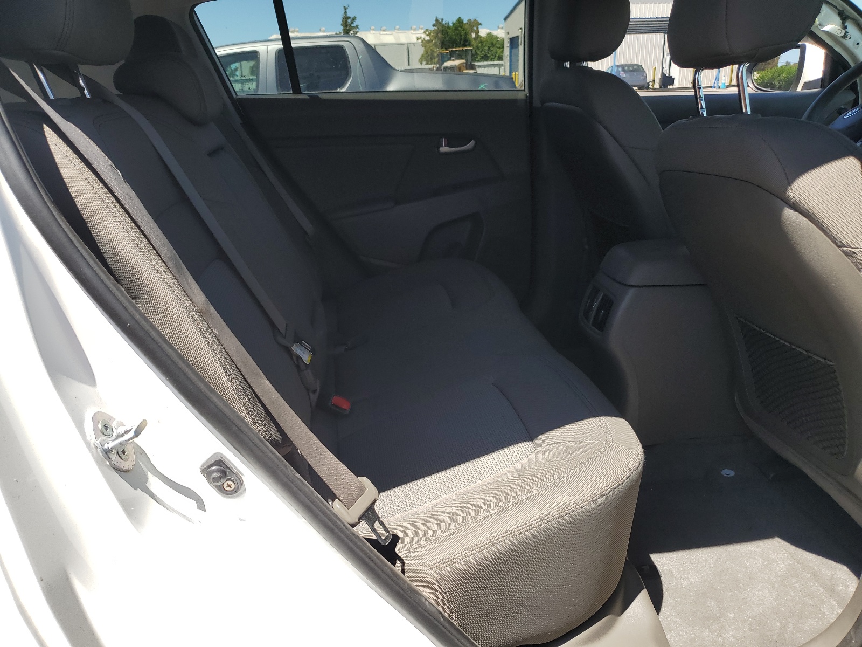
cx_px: 431
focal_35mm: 26
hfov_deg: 67.3
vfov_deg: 53.1
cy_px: 324
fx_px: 647
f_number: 1.5
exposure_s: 1/1111
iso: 50
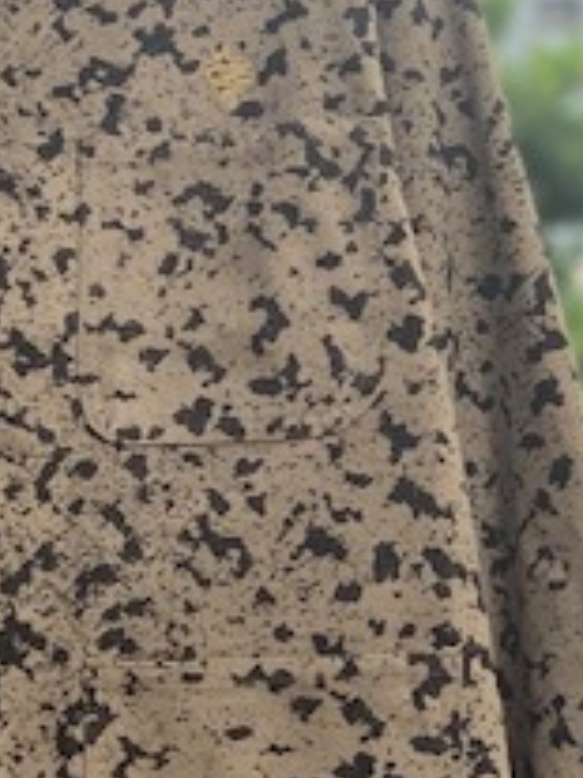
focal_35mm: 161
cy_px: 383
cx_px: 4
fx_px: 3619
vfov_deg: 12.3
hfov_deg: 9.2
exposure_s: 1/122
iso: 25
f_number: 2.4
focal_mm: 6
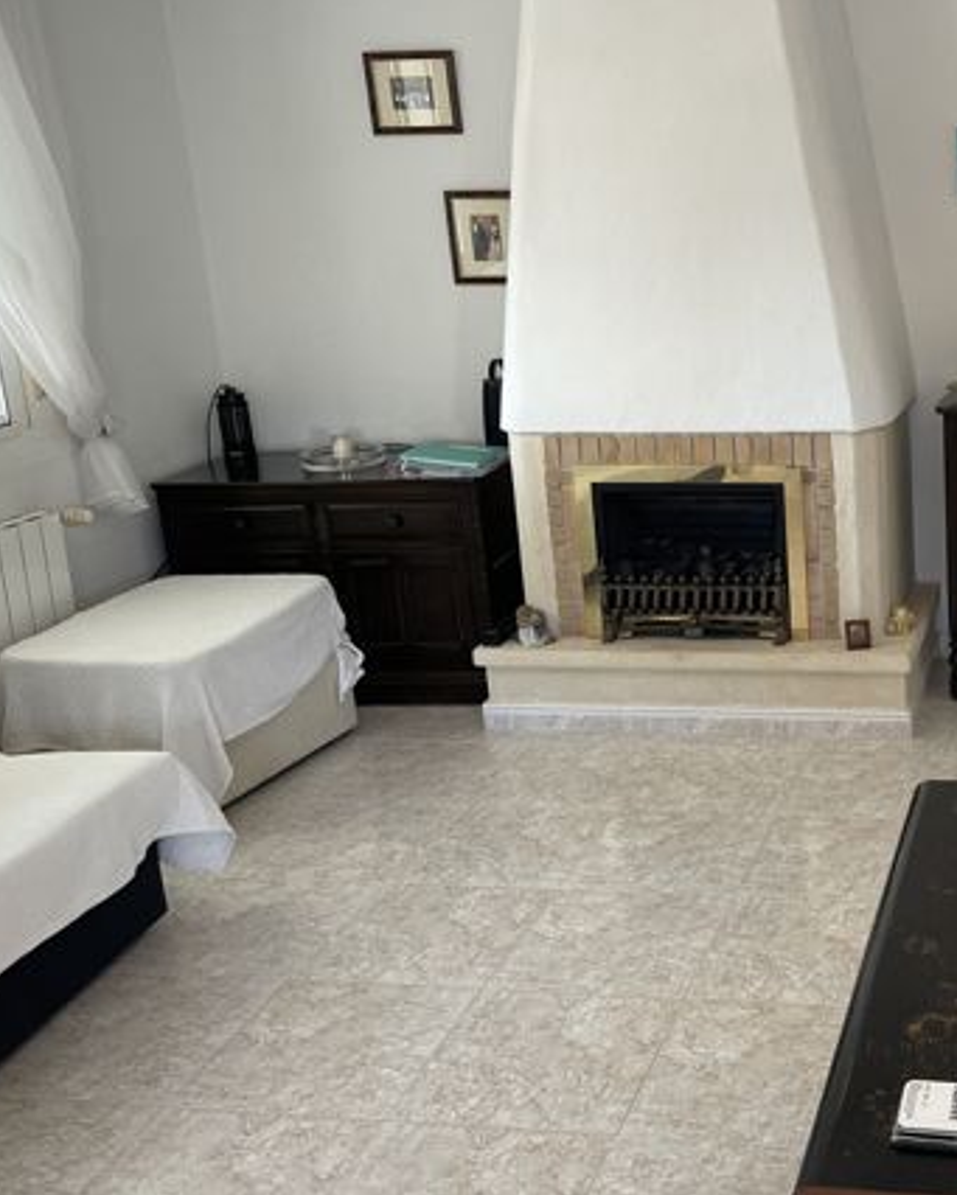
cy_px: 595
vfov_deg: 43.8
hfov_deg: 34.0
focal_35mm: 42
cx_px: 832
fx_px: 1486
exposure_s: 1/100
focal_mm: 4.2
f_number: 1.6
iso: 125
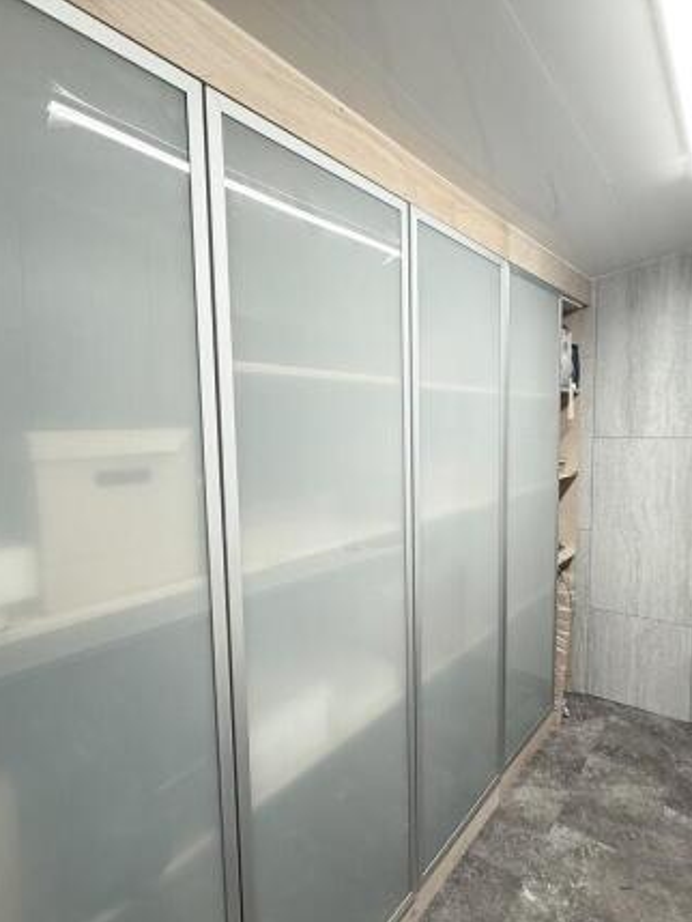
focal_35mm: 19
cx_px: 373
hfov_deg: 68.6
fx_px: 506
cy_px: 467
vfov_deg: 84.6
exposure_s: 1/100
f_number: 2.2
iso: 125
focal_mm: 2.22
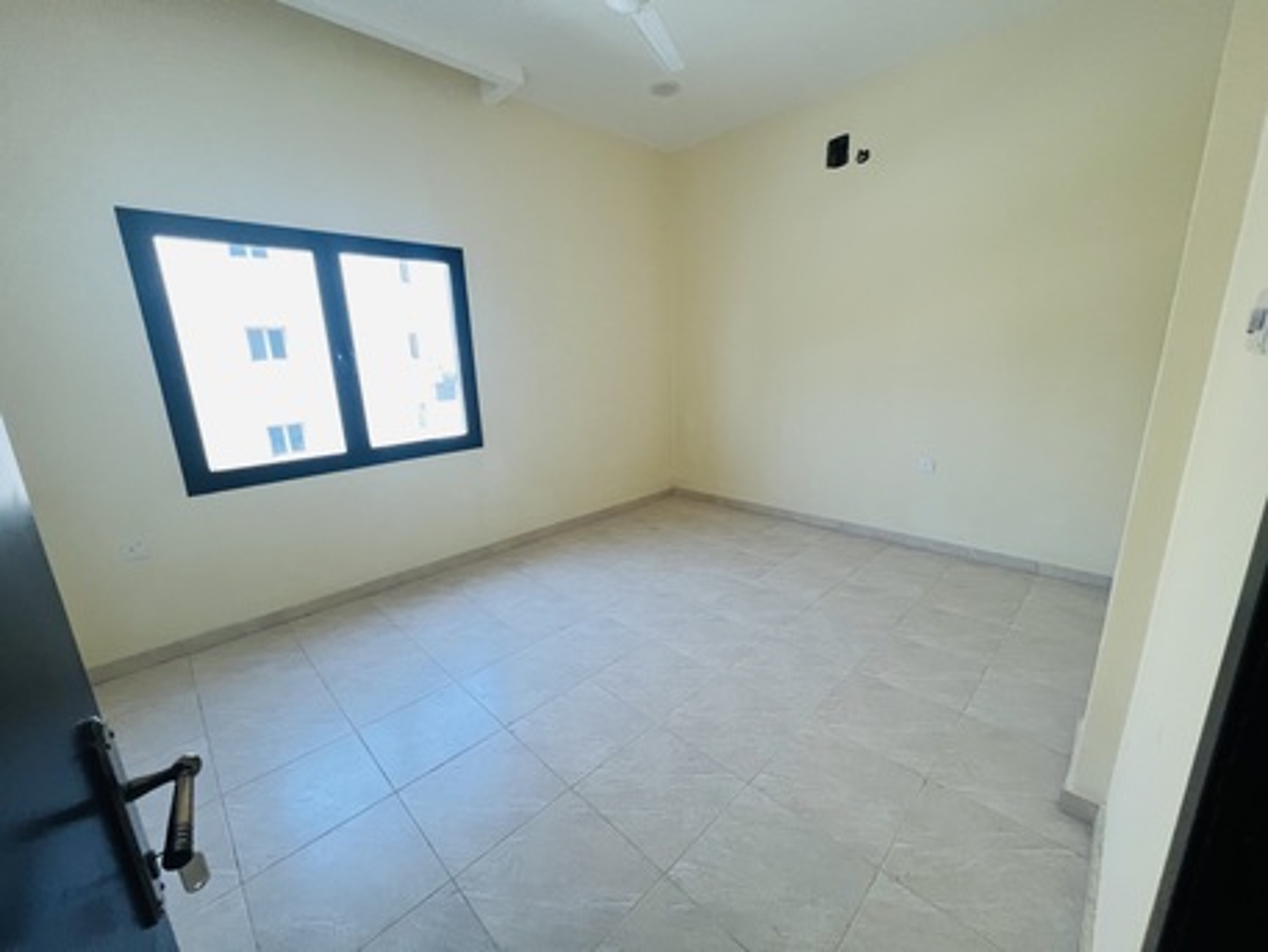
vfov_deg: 89.9
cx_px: 634
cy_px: 476
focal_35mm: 13
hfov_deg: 106.2
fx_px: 476
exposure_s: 1/99
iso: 160
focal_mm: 1.57
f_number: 1.8
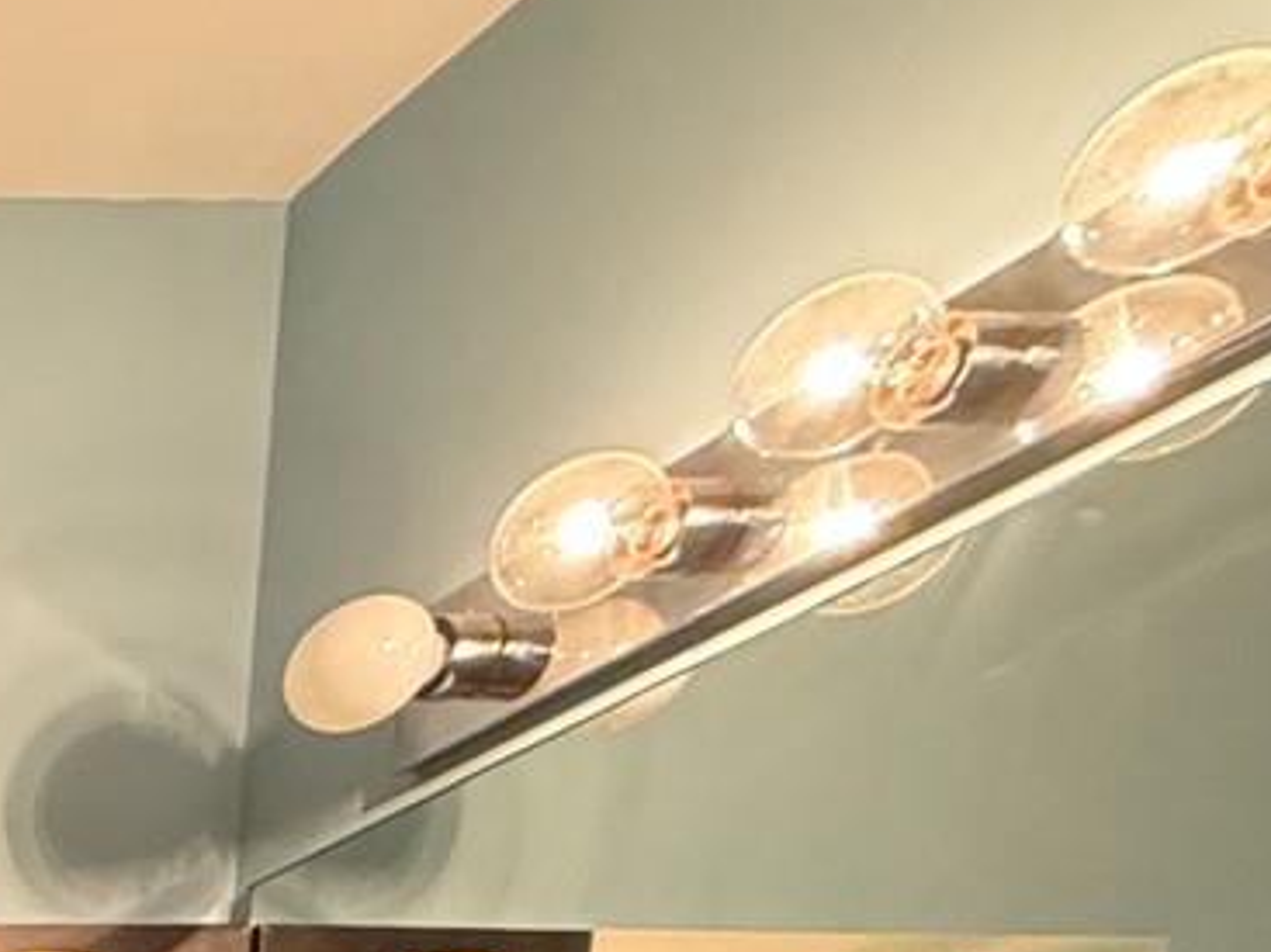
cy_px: 1966
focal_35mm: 61
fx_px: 2239
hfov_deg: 17.7
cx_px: -1434
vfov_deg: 16.9
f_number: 2.2
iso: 400
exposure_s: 1/60
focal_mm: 2.22
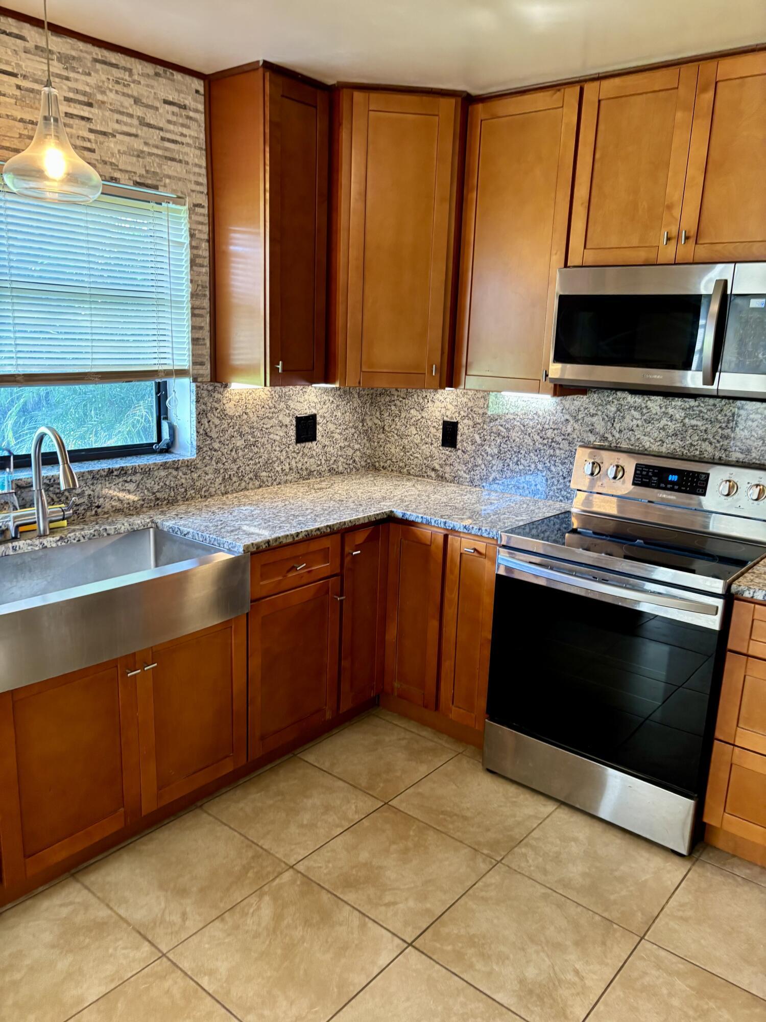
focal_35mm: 26
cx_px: 383
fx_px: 767
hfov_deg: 53.1
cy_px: 511
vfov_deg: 67.3
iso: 200
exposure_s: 1/60
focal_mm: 5.96
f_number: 1.6
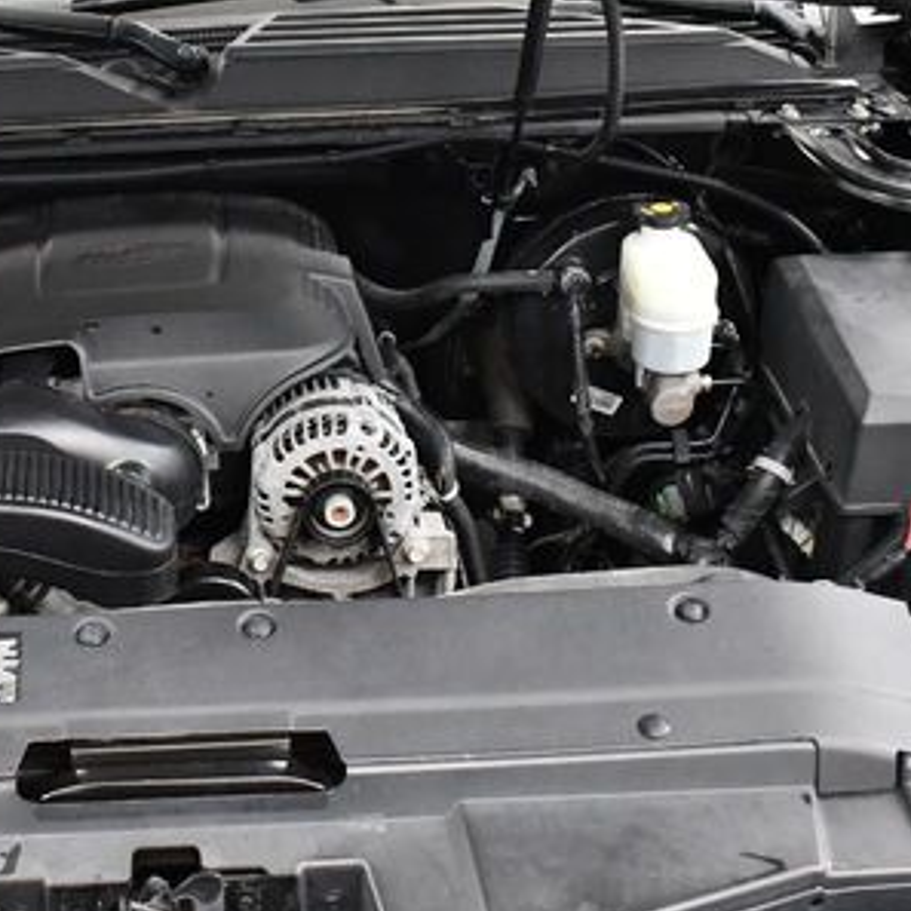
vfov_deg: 26.1
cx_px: 199
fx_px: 1965
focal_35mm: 66
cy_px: 456
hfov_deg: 25.7
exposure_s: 1/125
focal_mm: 18
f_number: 3.5
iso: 3200
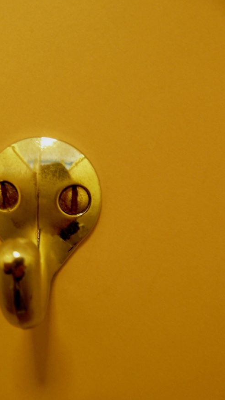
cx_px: 65
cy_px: 204
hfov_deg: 28.1
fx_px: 445
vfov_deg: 48.4
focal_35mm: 42
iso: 200
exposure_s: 1/10
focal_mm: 6
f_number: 2.8
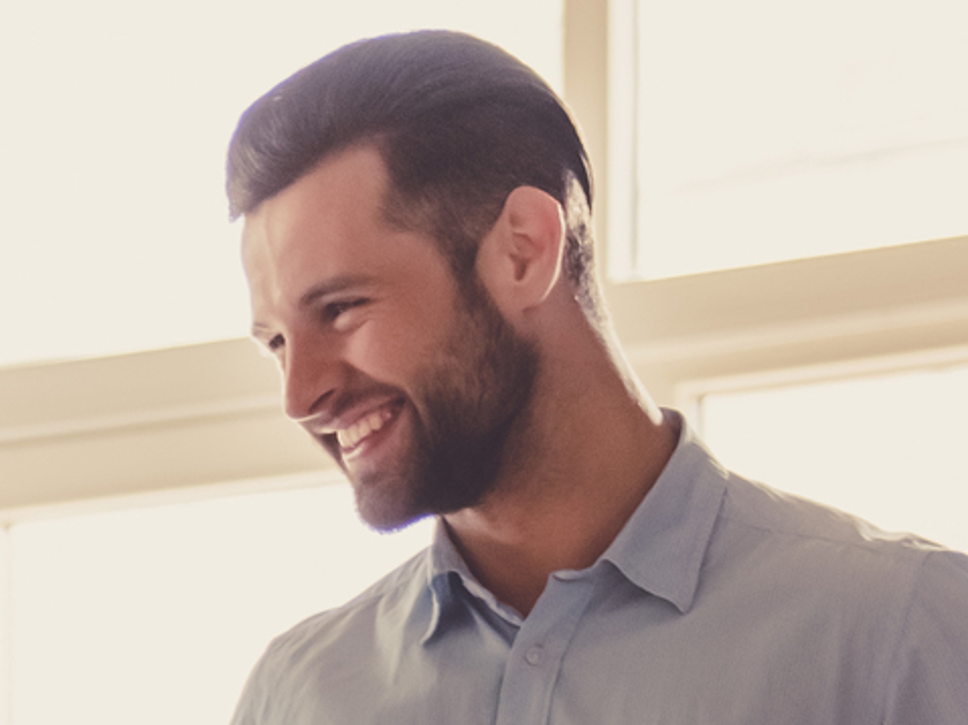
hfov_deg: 6.7
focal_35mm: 287
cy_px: 1854
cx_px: -1050
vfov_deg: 5.0
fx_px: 8022
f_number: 2.8
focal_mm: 50
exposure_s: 1/100
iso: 500
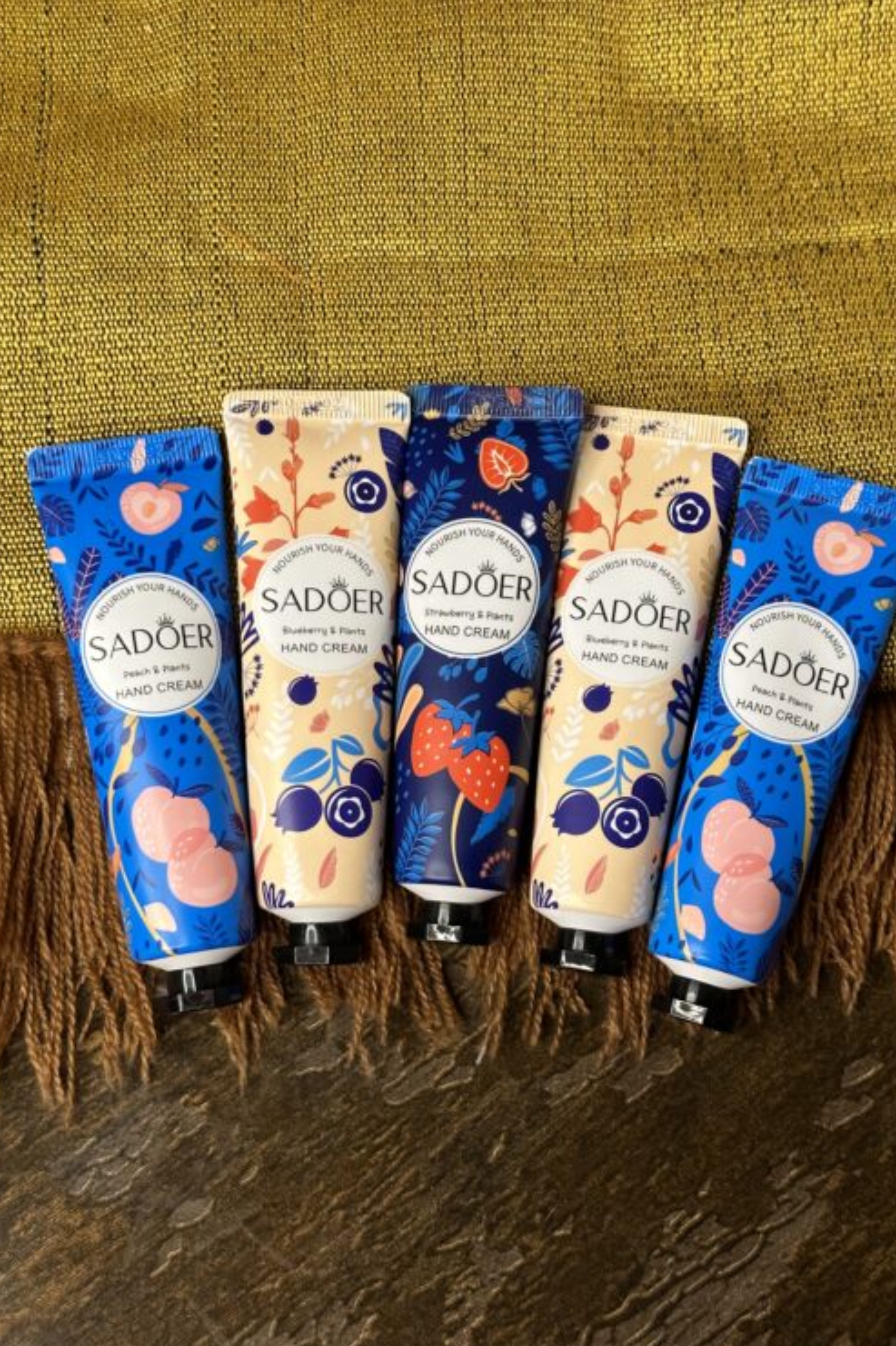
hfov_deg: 25.0
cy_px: 668
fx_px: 2017
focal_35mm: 54
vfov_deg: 36.9
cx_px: 463
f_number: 1.78
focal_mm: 6.86
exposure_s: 1/33
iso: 200
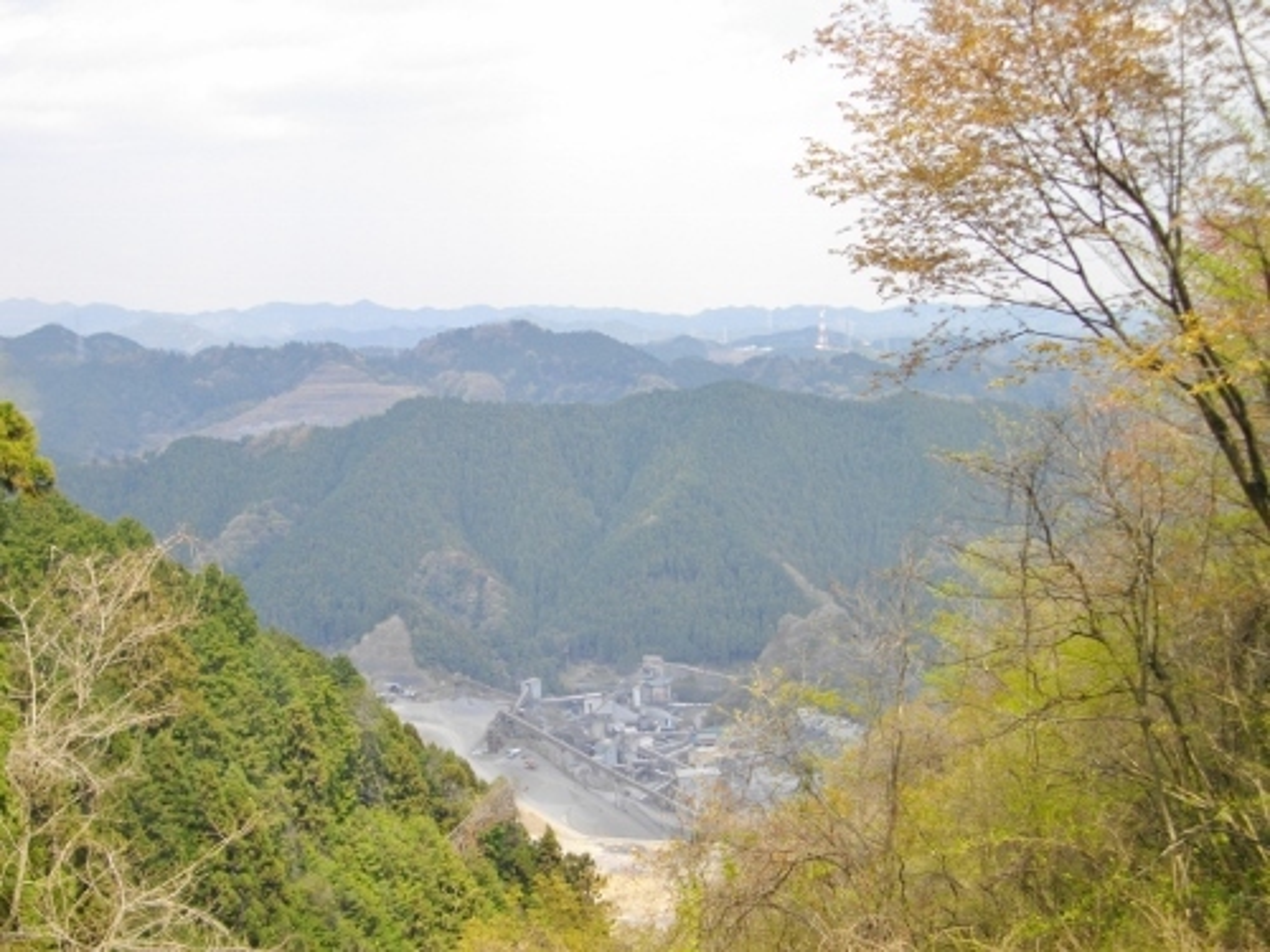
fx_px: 1834
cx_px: 635
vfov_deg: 29.1
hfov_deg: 38.2
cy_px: 476
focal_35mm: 50
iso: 100
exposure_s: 1/400
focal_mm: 8.8
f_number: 3.6
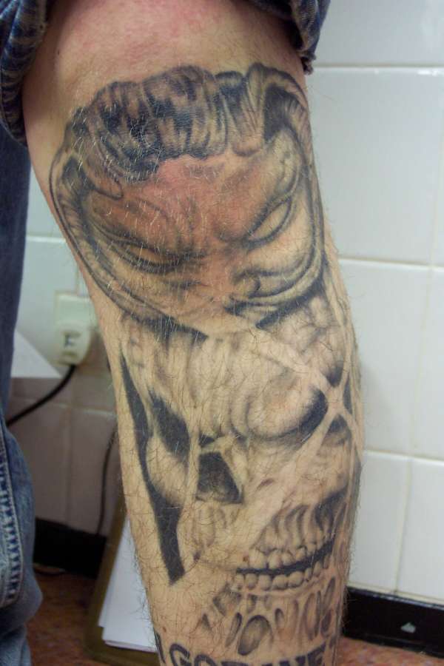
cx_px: 222
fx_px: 703
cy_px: 333
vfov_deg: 50.7
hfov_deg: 35.1
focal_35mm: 38
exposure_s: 1/15
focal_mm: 8
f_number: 2.8
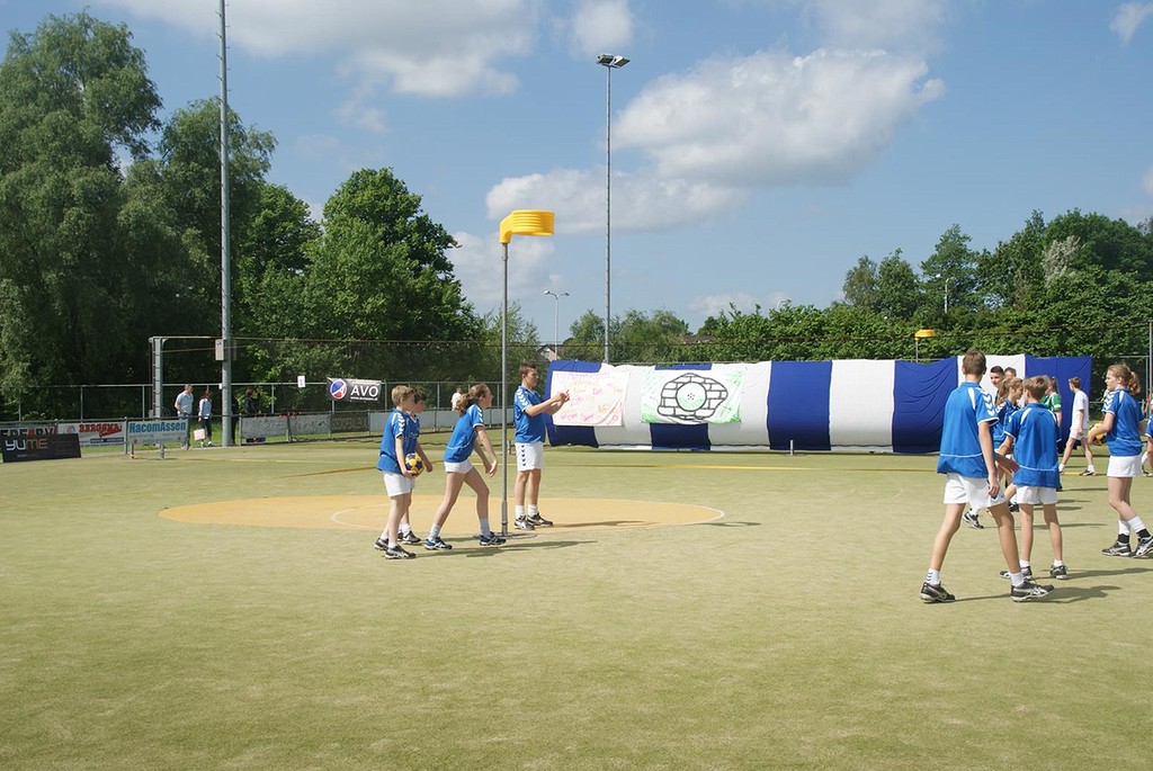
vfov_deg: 32.0
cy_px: 386
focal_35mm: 42
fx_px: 1346
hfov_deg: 46.4
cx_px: 576
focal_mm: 28
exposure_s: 1/250
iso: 100
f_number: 8
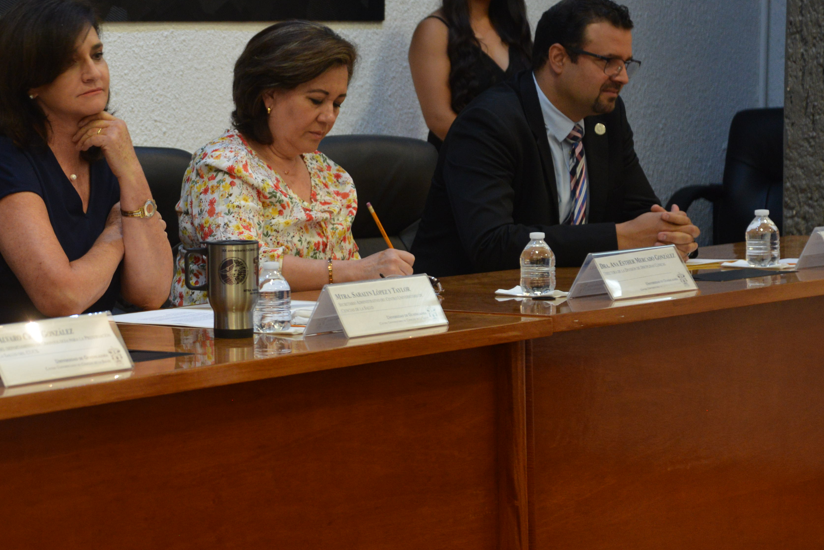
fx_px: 2953
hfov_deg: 15.7
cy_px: 217
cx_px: 99
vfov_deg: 10.6
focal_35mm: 129
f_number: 4.5
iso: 1600
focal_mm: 72
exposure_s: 1/25
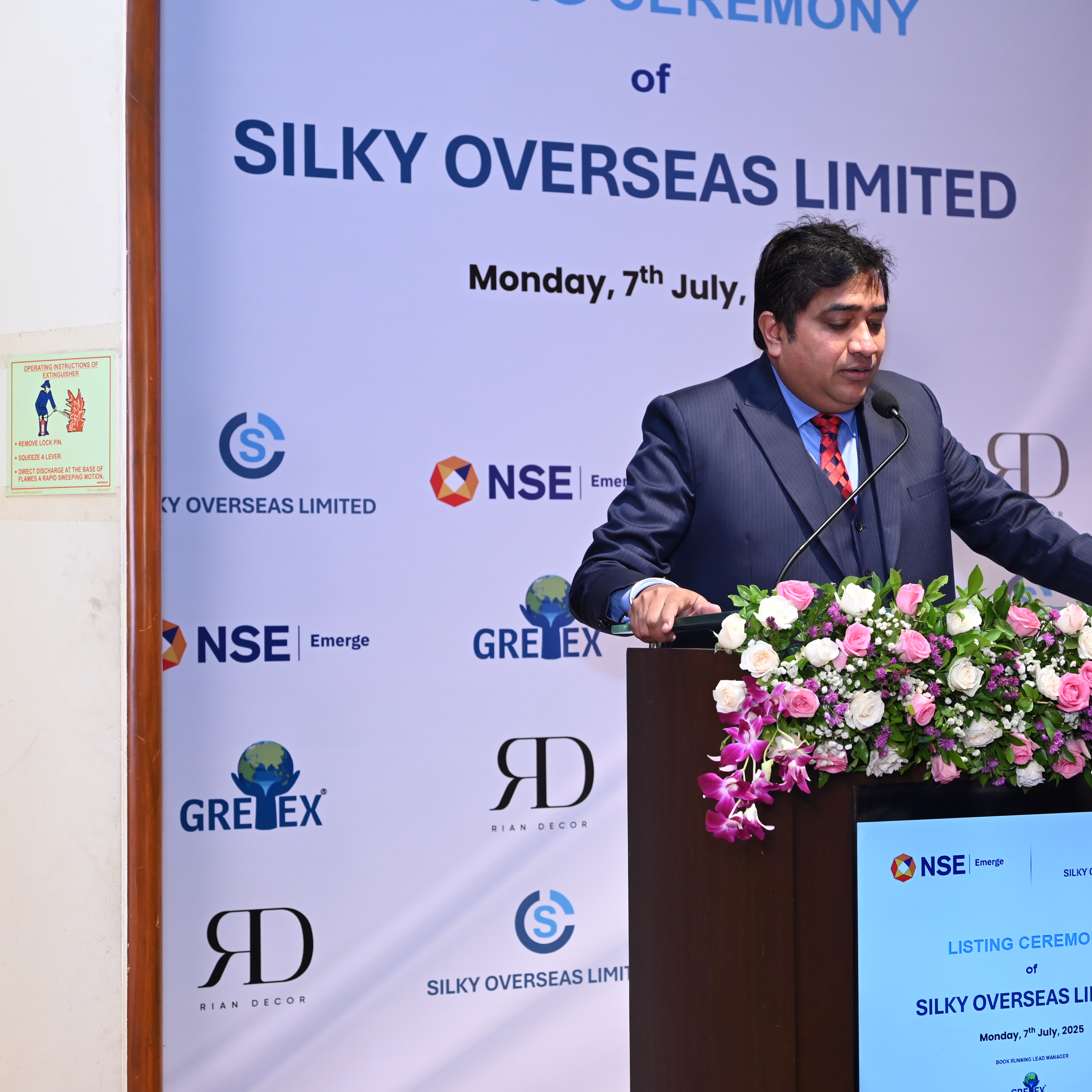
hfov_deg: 24.8
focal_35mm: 69
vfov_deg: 25.0
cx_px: 756
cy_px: 545
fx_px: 2463
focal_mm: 54
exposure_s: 1/125
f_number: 5
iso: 1250
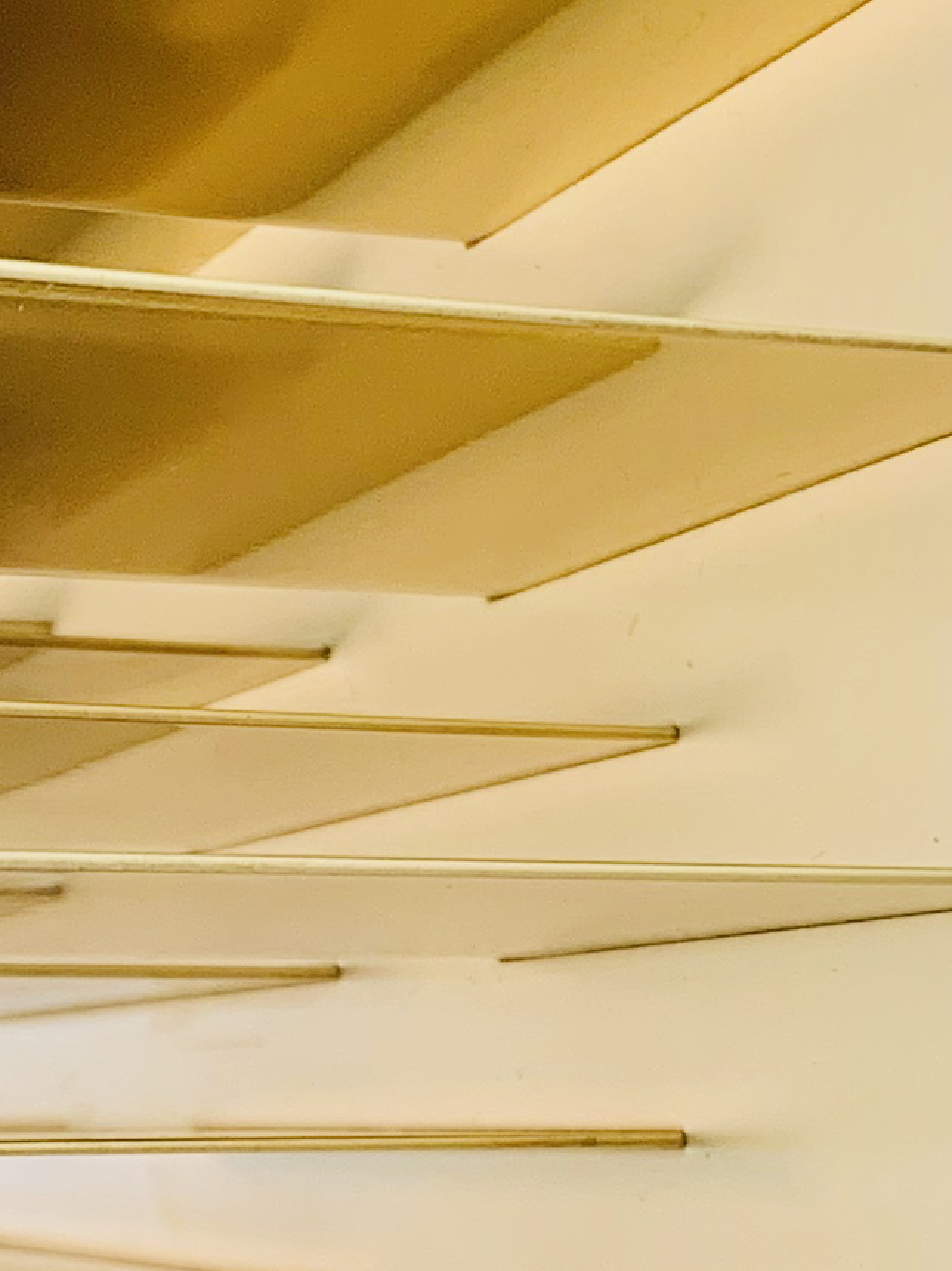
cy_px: 1042
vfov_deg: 16.0
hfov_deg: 12.1
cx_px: 367
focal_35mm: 122
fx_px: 4475
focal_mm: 4.25
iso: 50
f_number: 1.8
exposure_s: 1/100
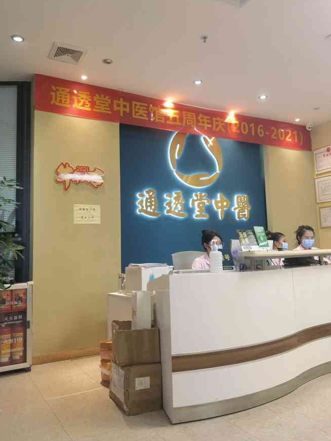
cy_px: 210
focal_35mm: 29
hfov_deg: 48.2
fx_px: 370
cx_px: 157
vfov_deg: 61.6
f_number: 1.9
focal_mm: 6.67
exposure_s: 1/50
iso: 100
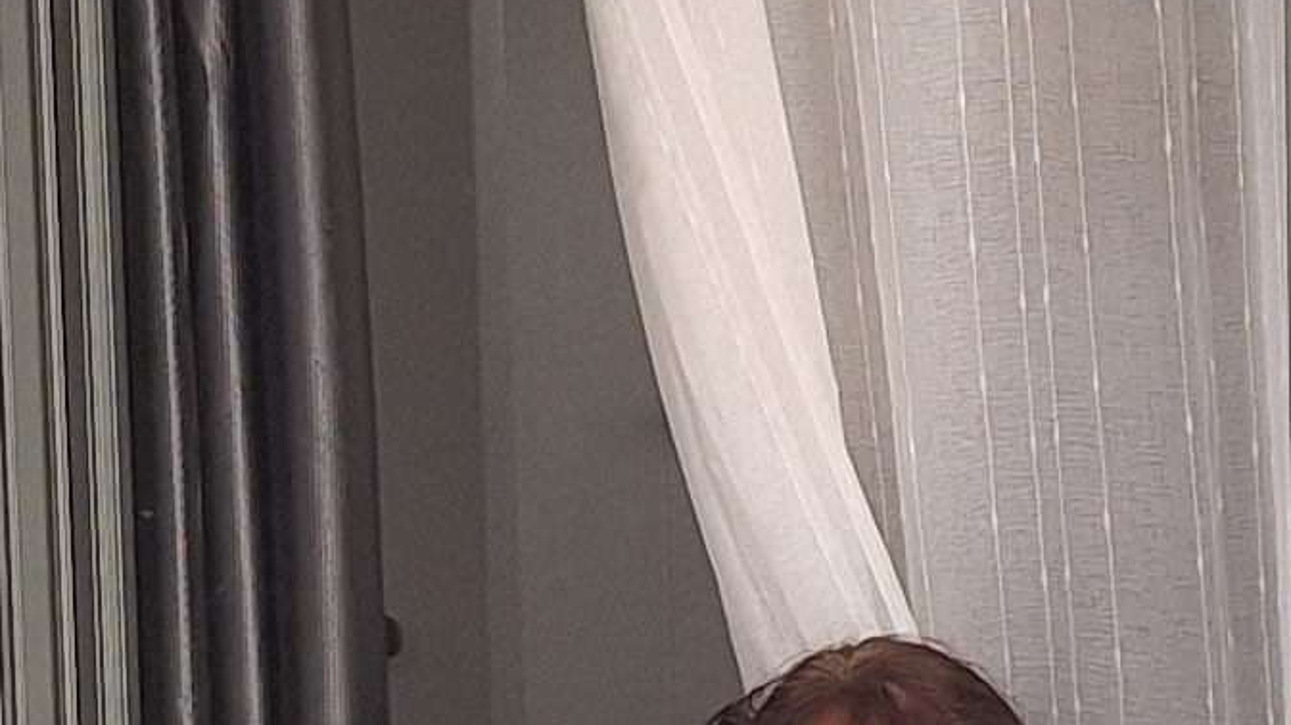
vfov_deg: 7.8
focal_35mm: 152
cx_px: 737
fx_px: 5201
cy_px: 1162
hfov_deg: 14.1
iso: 40
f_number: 1.8
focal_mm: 5.54
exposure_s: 1/318
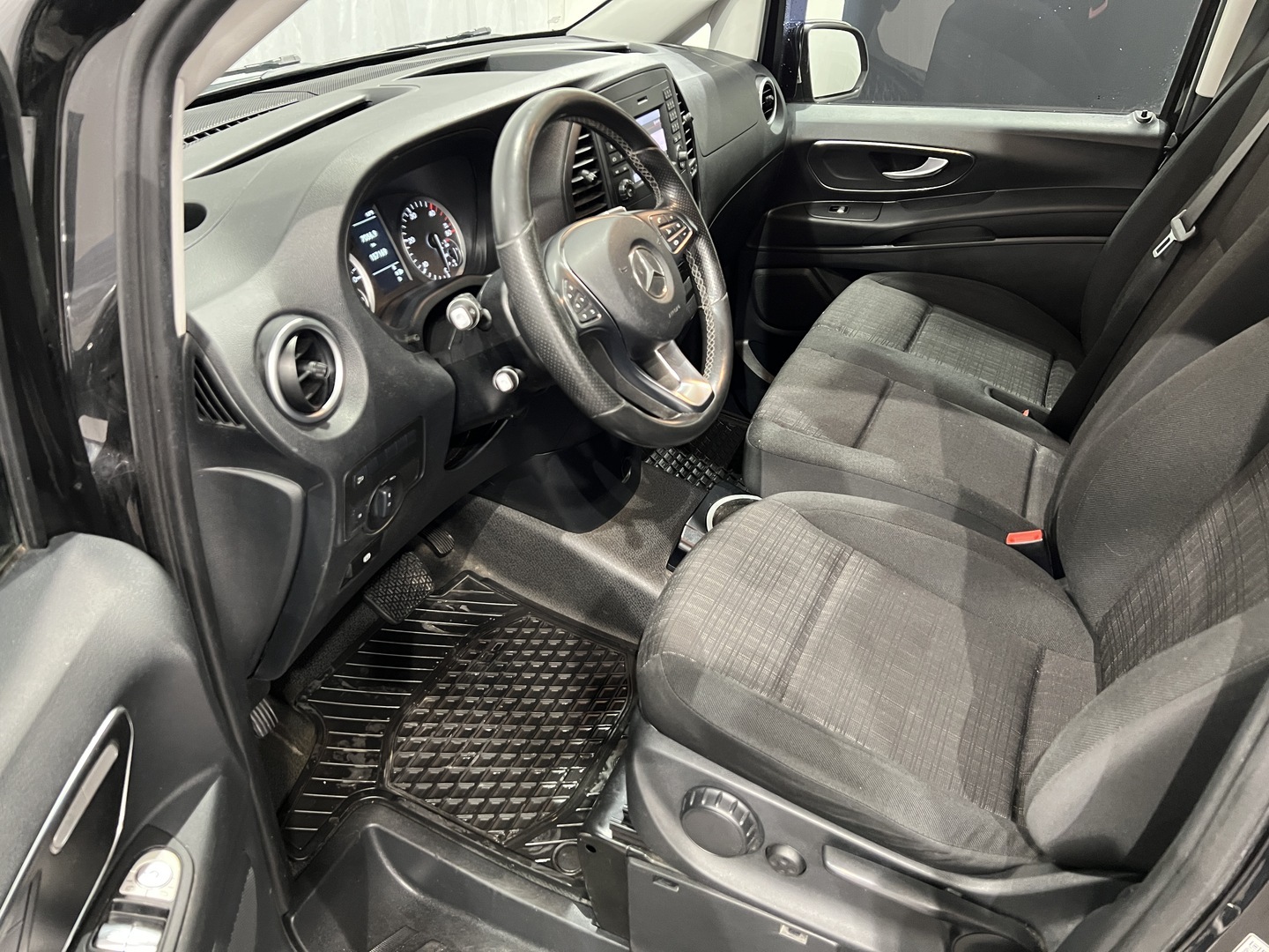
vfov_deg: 53.1
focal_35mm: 26
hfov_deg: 67.3
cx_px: 634
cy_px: 476
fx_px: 953
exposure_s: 1/33
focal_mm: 5.7
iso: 400
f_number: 1.5
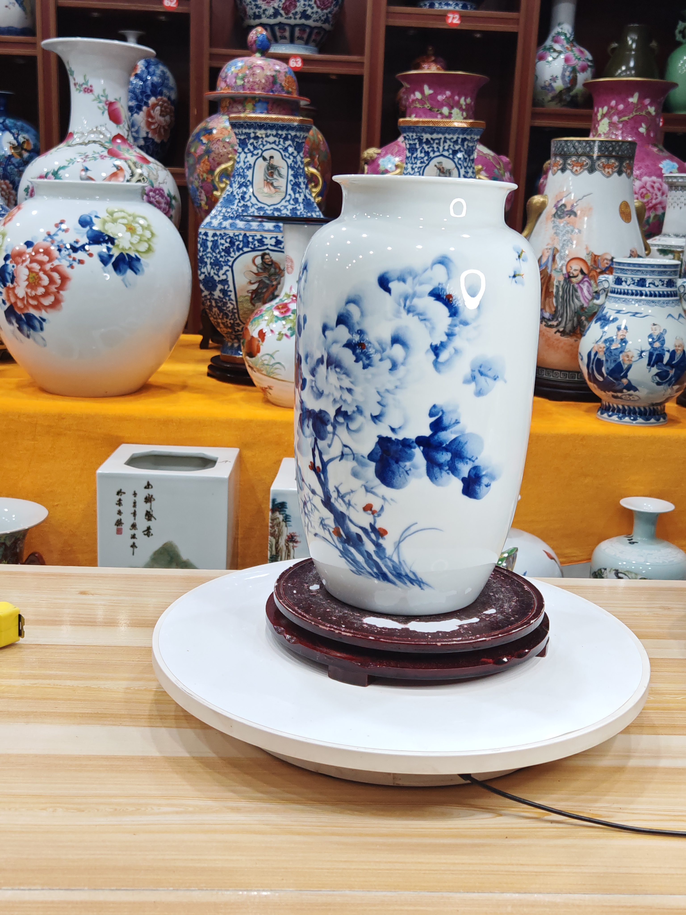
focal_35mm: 40
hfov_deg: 36.0
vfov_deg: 46.8
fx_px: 1057
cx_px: 343
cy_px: 458
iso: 160
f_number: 1.9
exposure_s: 1/50
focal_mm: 6.67
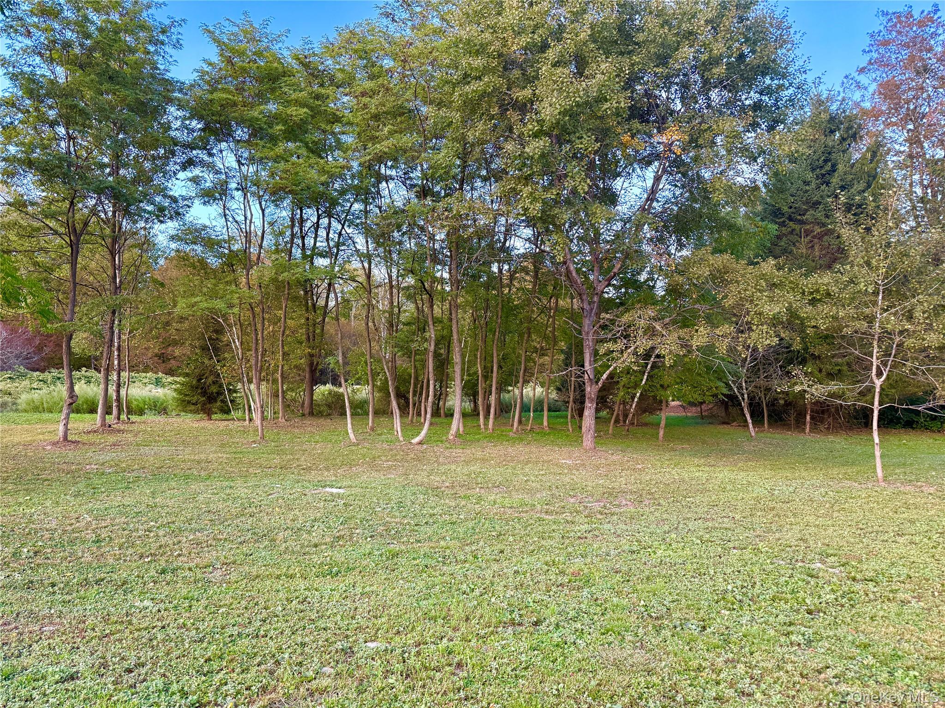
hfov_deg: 71.6
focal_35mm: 24
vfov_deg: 56.8
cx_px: 472
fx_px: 655
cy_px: 354
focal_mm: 6.76
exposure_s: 1/242
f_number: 1.78
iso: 160
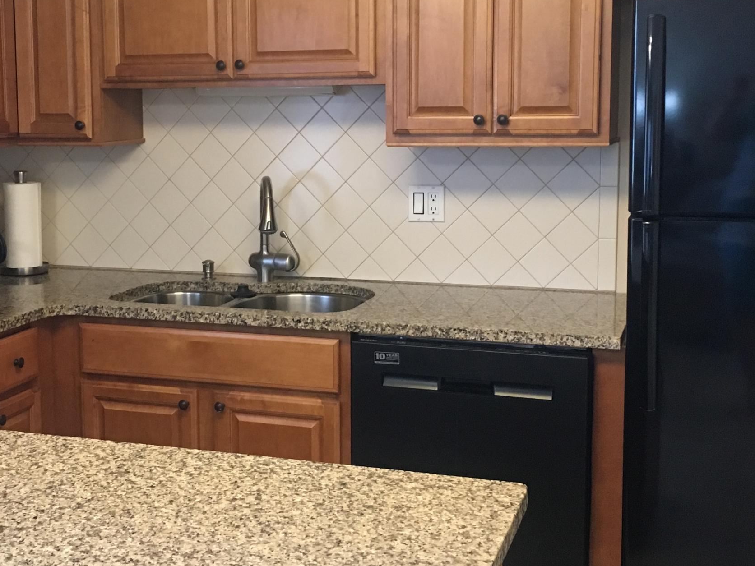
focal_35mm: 52
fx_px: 1134
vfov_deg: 28.0
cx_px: 291
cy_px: 249
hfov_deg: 36.6
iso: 200
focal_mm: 4.15
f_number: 2.2
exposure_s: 1/30
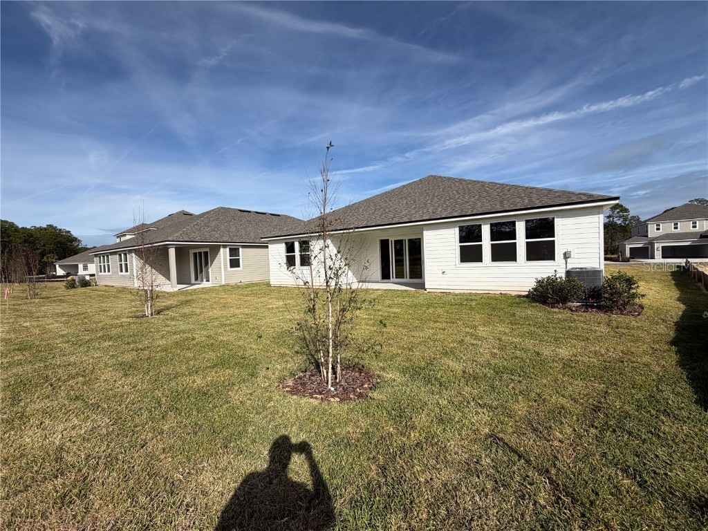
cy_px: 266
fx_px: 286
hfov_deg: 102.1
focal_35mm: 14
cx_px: 354
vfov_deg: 85.7
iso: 20
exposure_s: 1/1431
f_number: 2.2
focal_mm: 2.22
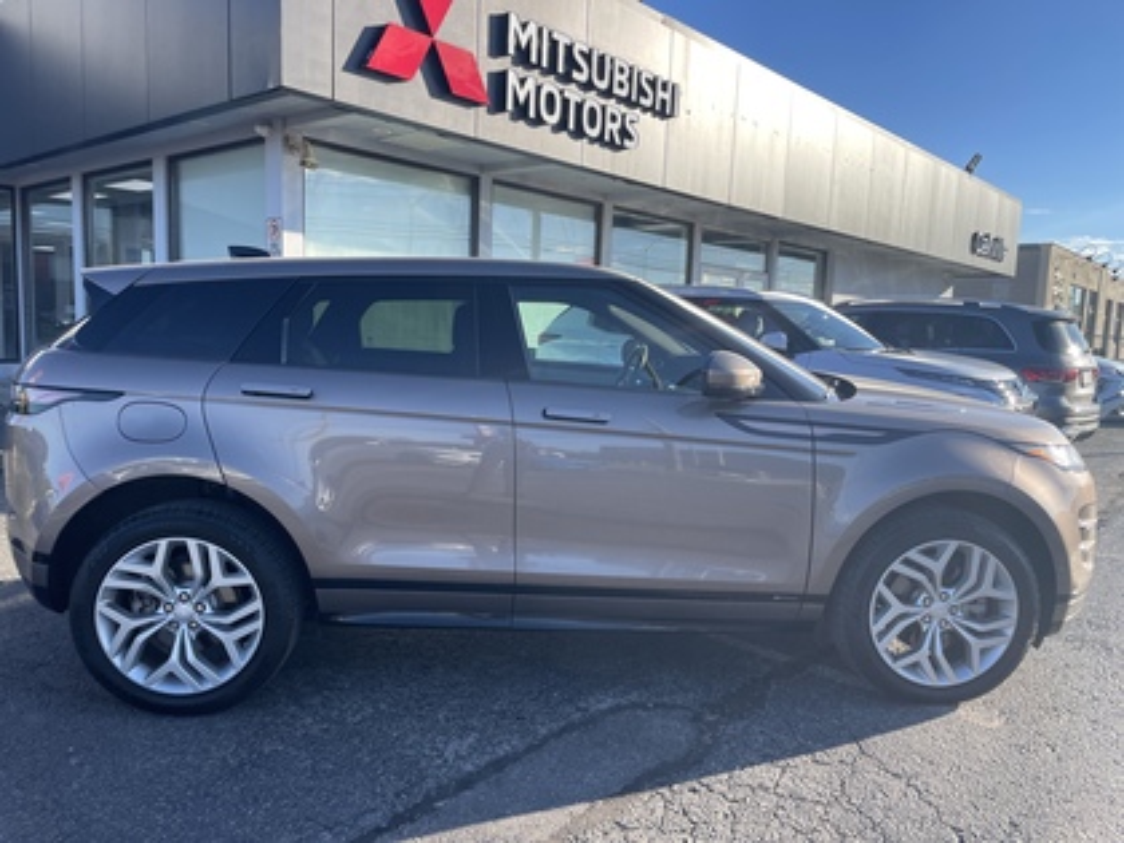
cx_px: 562
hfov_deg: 67.3
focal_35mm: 26
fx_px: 844
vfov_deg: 53.1
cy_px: 422
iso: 32
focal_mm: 4.2
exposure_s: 1/1159
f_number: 1.6
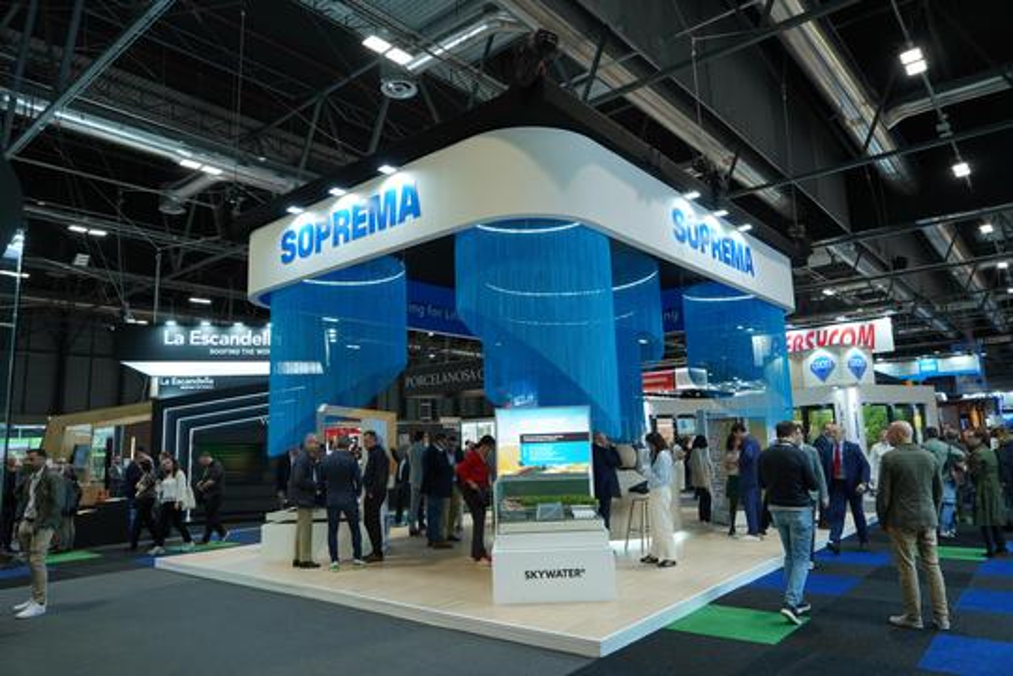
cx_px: 506
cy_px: 338
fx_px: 675
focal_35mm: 24
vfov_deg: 53.1
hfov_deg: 73.7
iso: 800
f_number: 4
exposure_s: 1/200
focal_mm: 24
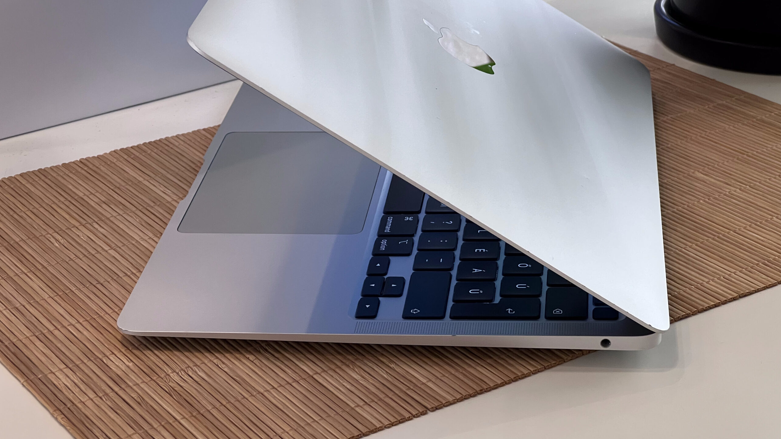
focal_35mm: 84
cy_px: 225
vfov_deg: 14.4
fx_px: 1739
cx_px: 390
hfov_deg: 25.3
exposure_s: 1/60
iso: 250
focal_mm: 9
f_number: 2.8
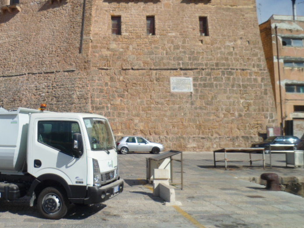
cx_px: 91
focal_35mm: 44
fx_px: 387
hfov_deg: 42.1
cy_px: 74
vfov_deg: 32.6
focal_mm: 5.7
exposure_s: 1/180
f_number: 9.9
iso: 80
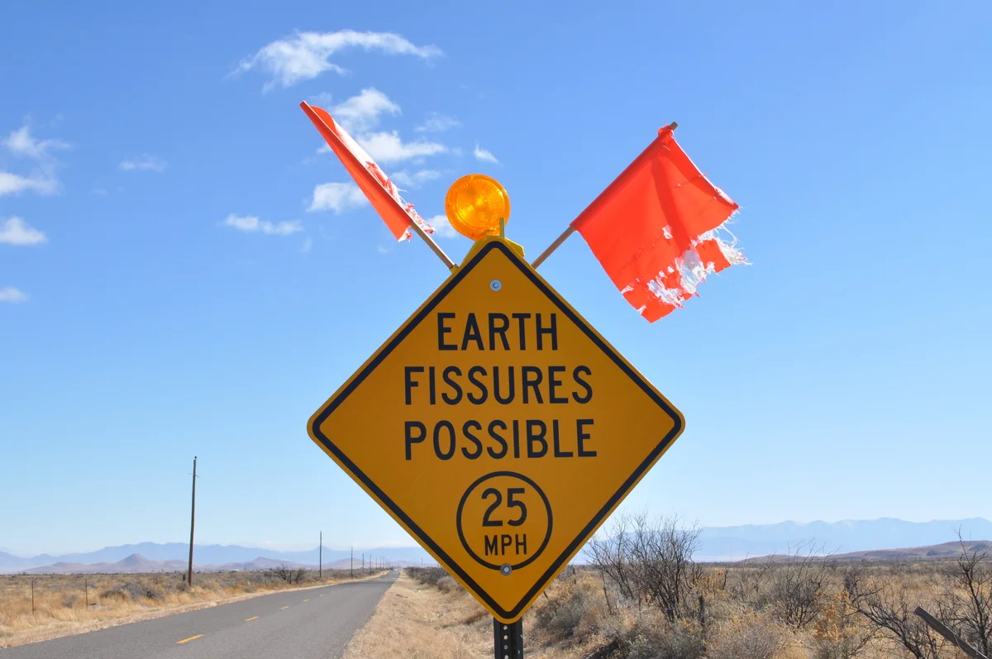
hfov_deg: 41.2
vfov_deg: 28.0
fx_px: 1321
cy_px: 330
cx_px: 496
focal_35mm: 48
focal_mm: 32
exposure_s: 1/400
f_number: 10
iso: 200
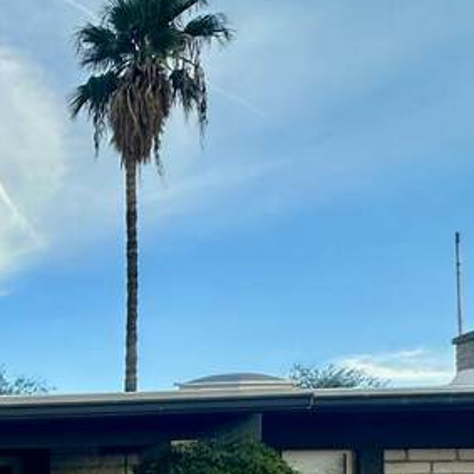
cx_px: -325
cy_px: 591
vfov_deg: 26.6
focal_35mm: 56
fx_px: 868
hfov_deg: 22.1
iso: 40
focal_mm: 2.22
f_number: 2.2
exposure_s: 1/102
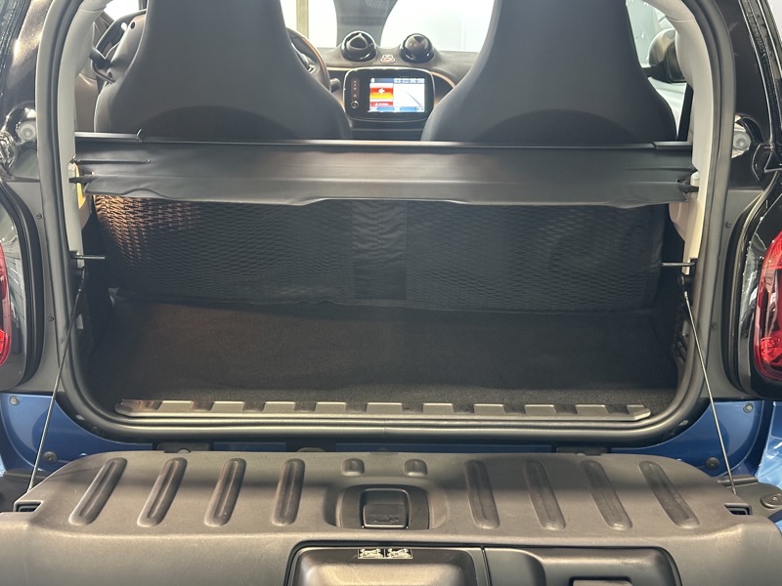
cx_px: 391
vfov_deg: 30.3
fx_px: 1084
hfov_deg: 39.7
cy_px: 293
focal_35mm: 48
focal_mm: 6.86
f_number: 1.78
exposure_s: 1/30
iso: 640
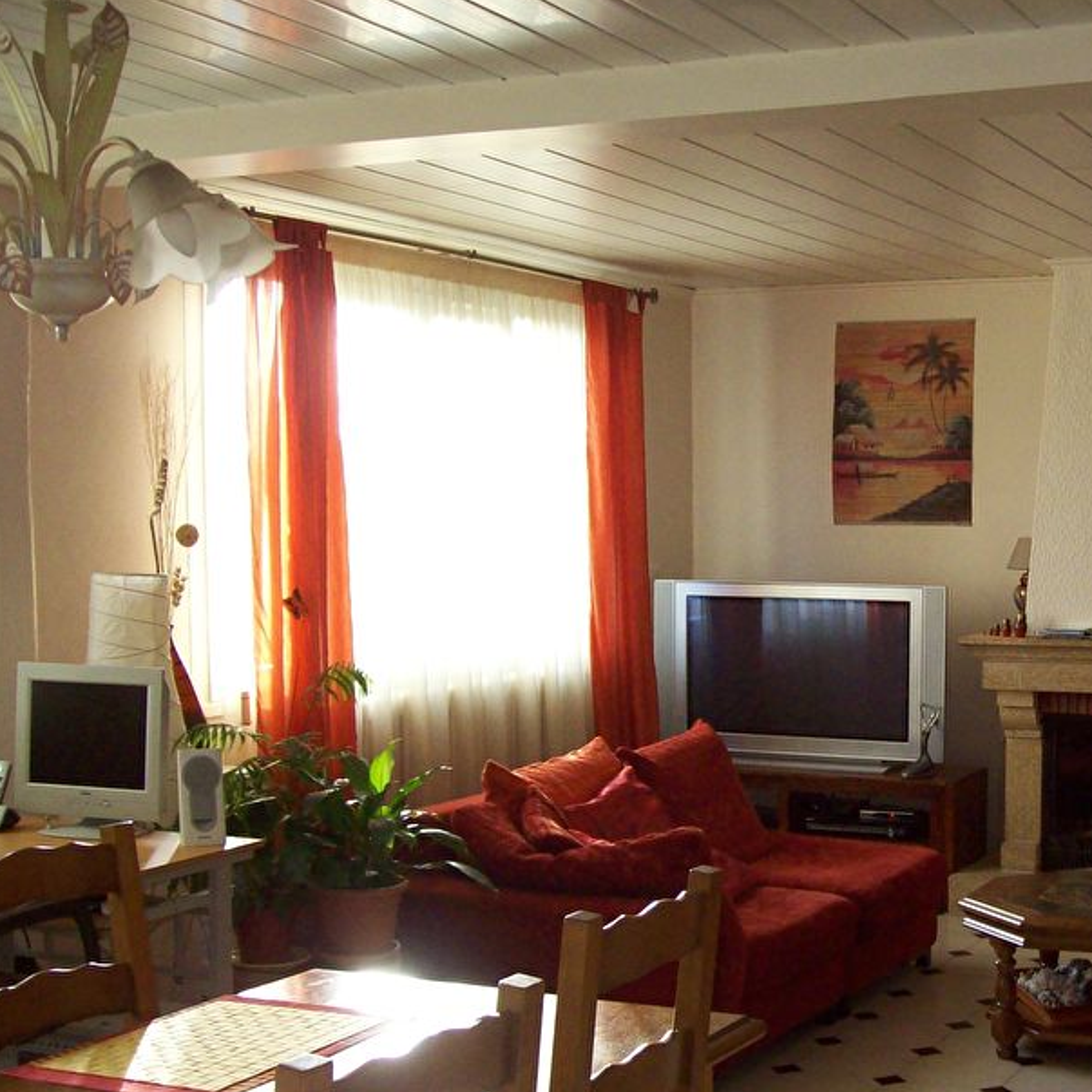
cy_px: 685
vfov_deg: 31.5
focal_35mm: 54
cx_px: 887
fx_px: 1927
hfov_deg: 30.8
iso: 200
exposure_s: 1/64
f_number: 2.7
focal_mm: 6
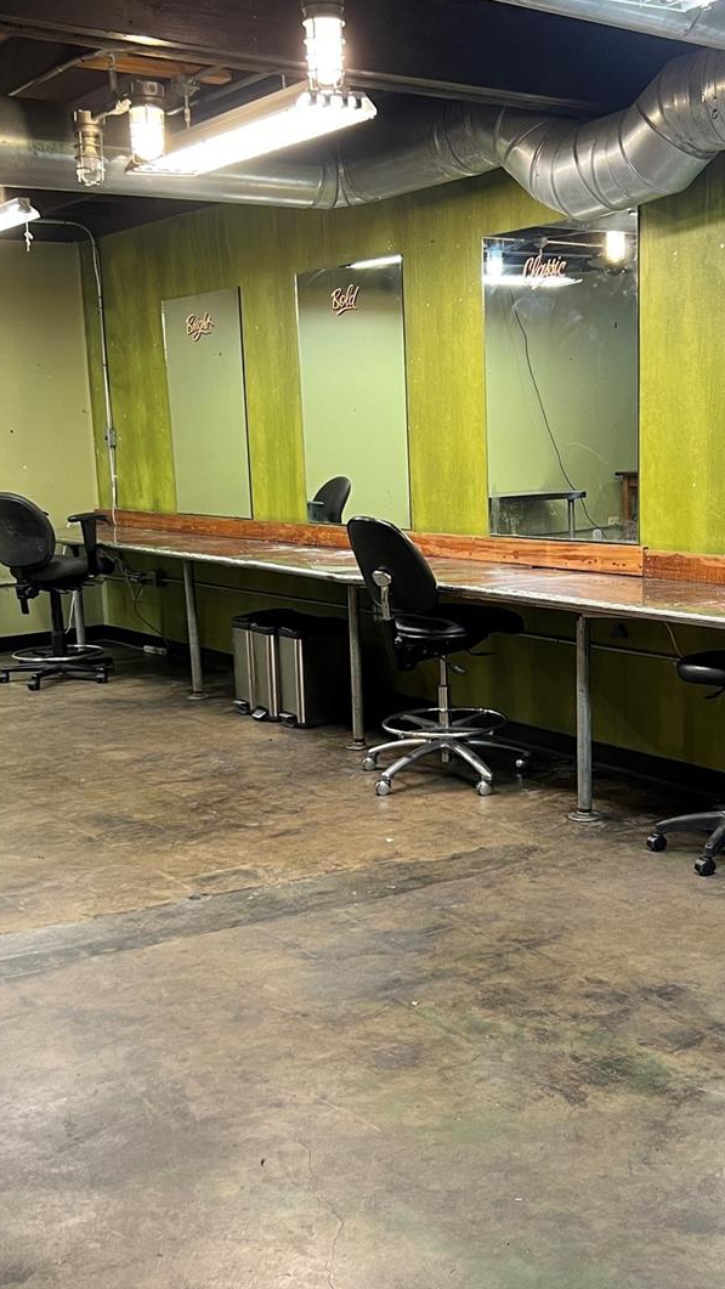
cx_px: 453
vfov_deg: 49.4
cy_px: 656
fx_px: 1401
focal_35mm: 41
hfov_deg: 28.9
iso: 125
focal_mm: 5.7
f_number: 1.5
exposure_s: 1/60
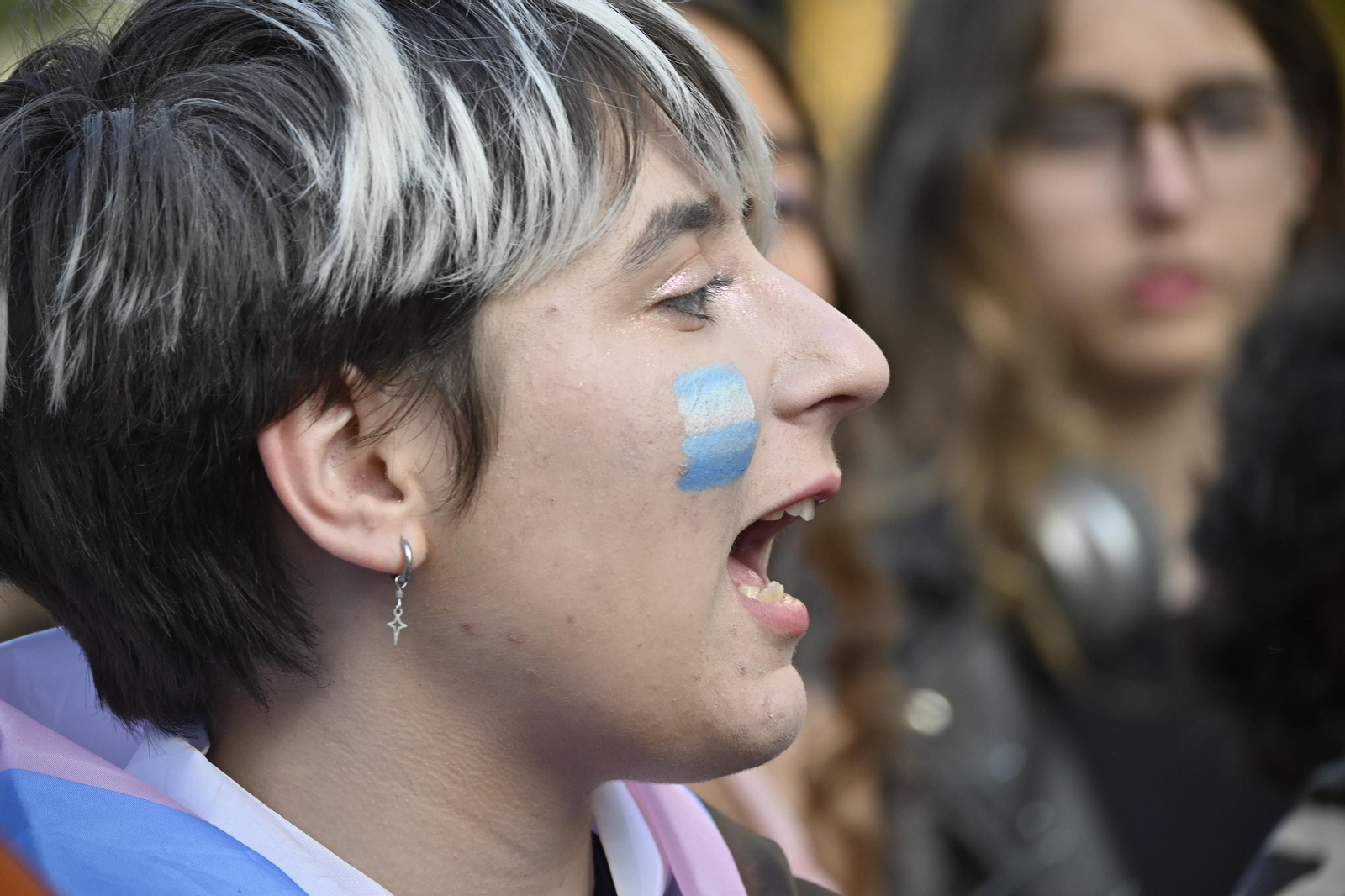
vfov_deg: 5.5
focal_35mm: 248
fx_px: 9244
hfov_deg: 8.3
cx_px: 672
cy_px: 448
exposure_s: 1/320
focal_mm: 165
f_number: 5.6
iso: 500
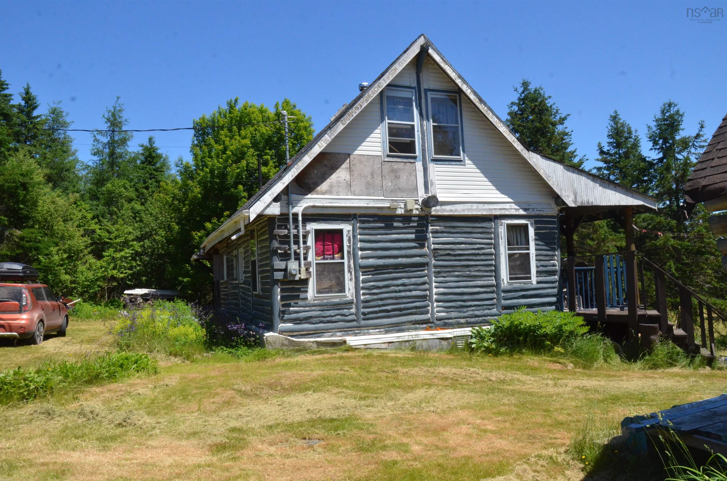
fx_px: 544
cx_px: 364
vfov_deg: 47.7
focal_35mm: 27
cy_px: 240
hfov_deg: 67.5
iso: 1600
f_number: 16
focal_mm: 18
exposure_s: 1/750
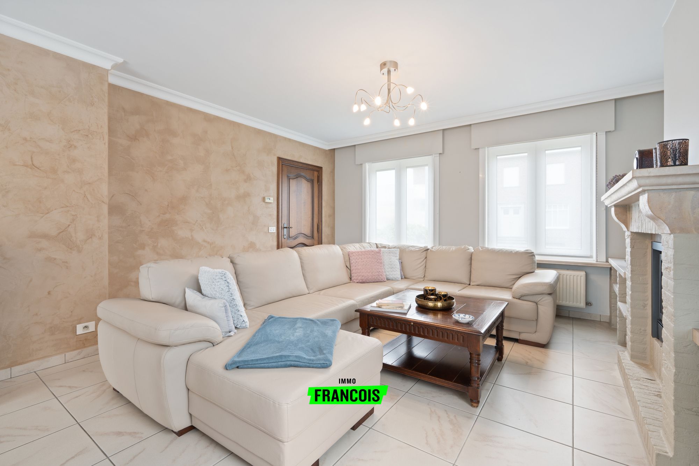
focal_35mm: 16
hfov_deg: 95.0
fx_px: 320
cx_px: 350
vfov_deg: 72.0
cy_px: 233
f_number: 11
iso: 200
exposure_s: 1
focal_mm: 16.5
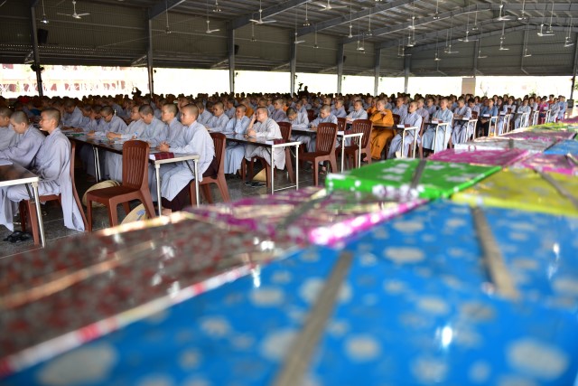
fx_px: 385
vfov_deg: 53.2
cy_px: 193
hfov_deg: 73.7
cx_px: 289
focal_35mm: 24
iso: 100
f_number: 2.8
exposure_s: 1/100
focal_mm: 24
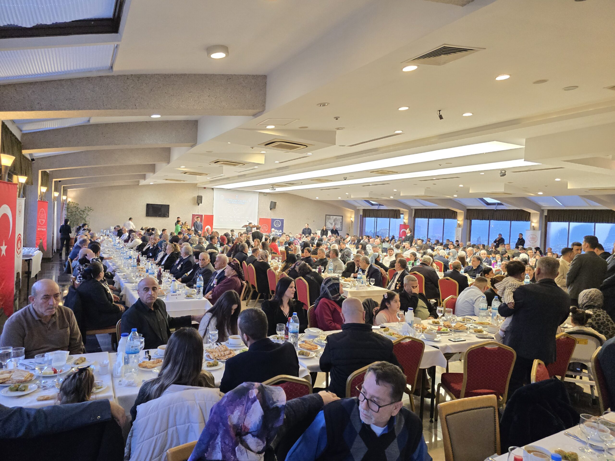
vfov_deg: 58.9
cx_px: 308
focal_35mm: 23
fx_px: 409
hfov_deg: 73.9
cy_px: 230
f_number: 1.7
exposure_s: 1/100
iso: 500
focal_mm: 6.3
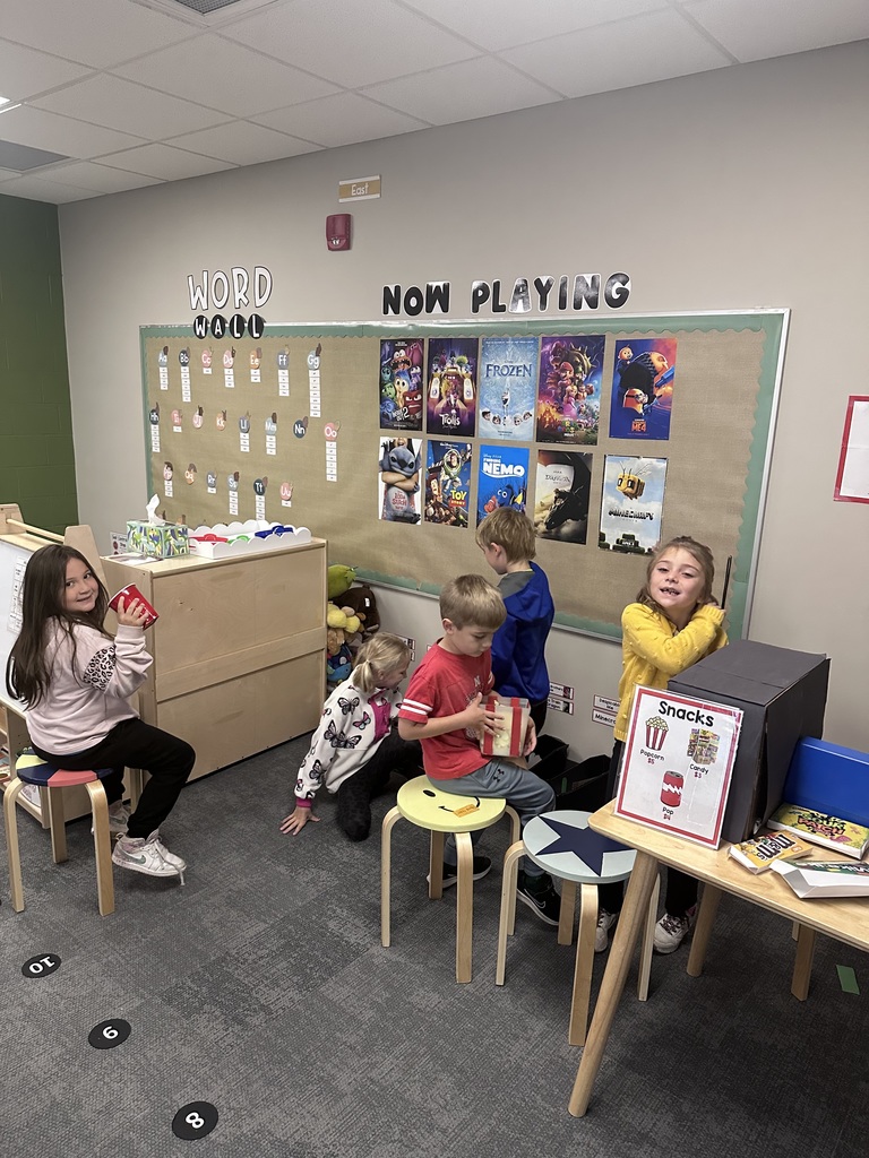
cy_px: 579
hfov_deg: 56.8
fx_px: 803
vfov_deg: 71.6
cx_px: 434
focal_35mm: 24
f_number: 1.78
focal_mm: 6.86
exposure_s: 1/60
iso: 500
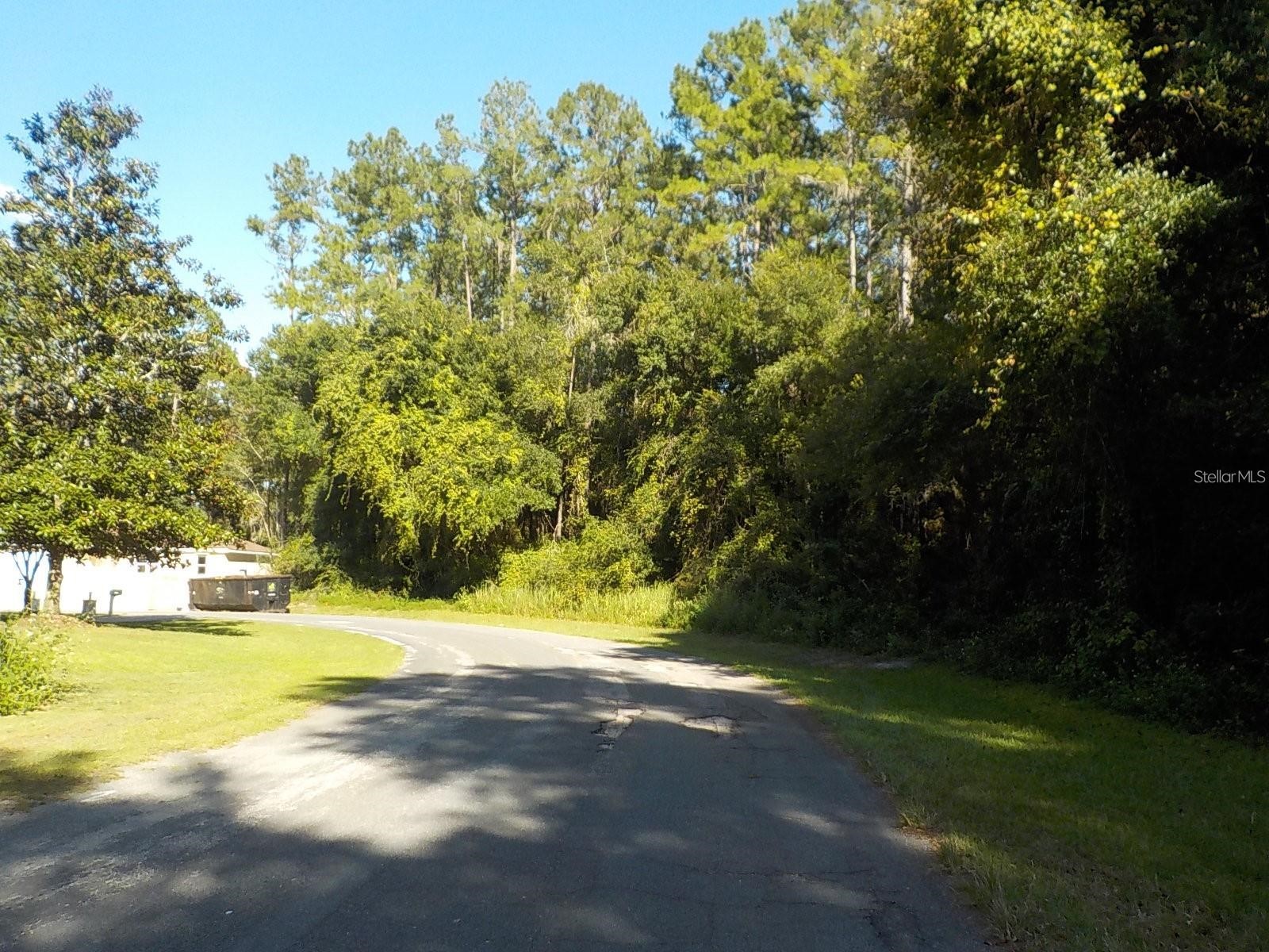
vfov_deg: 46.8
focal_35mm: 30
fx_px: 1100
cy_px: 476
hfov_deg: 60.0
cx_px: 634
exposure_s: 1/500
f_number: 3.3
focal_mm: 4.1
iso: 125
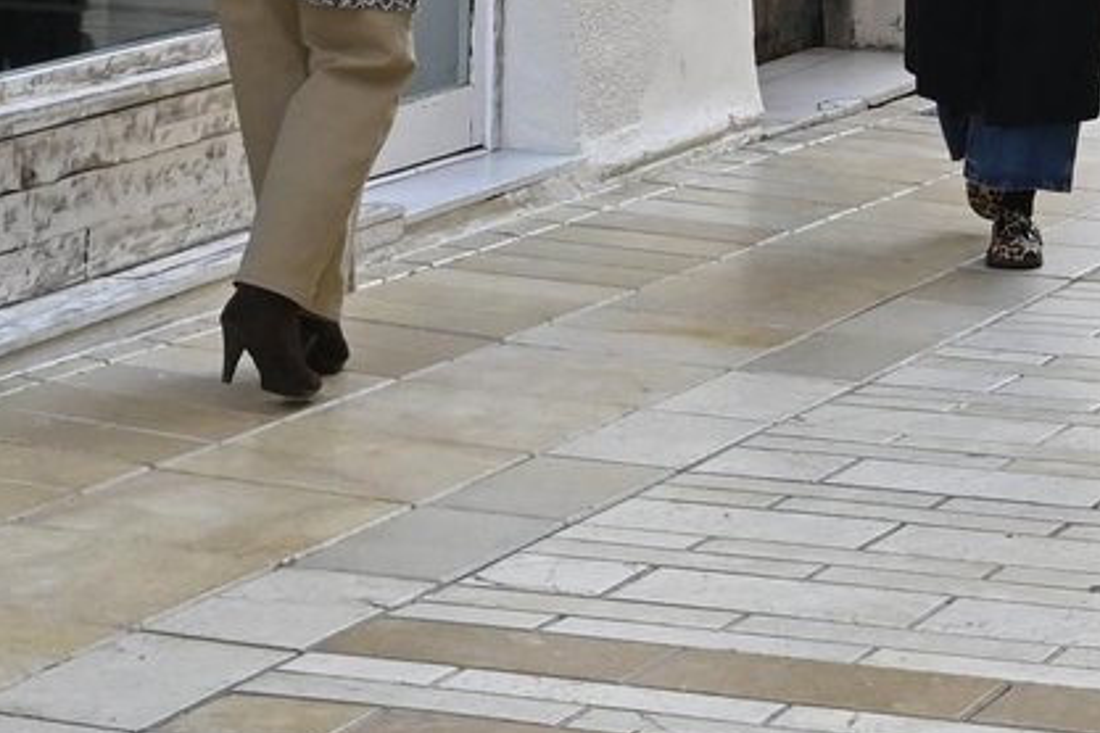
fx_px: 4304
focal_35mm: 141
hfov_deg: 14.5
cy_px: -293
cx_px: 749
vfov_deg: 9.5
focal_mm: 24.5
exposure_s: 1/800
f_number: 5
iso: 800
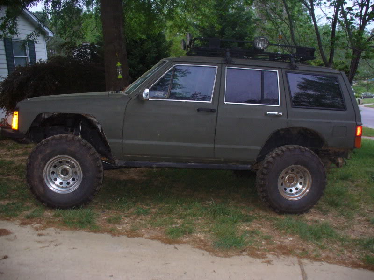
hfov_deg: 50.1
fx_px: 400
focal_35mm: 37
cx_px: 187
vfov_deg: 38.7
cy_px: 140
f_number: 2.8
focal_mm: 6.1
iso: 300
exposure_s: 1/60
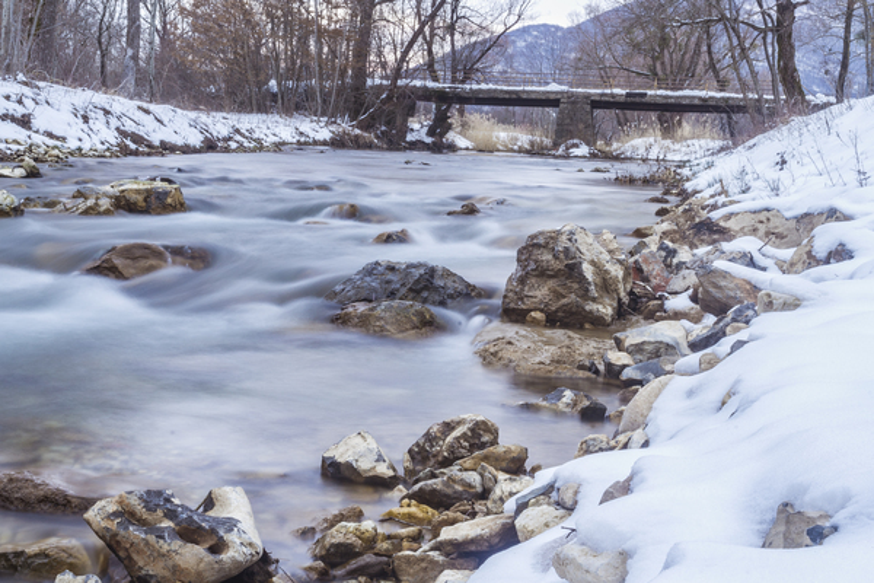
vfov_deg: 23.8
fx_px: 1384
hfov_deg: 35.1
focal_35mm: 57
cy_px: 292
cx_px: 437
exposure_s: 4
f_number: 32
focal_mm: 38
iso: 100
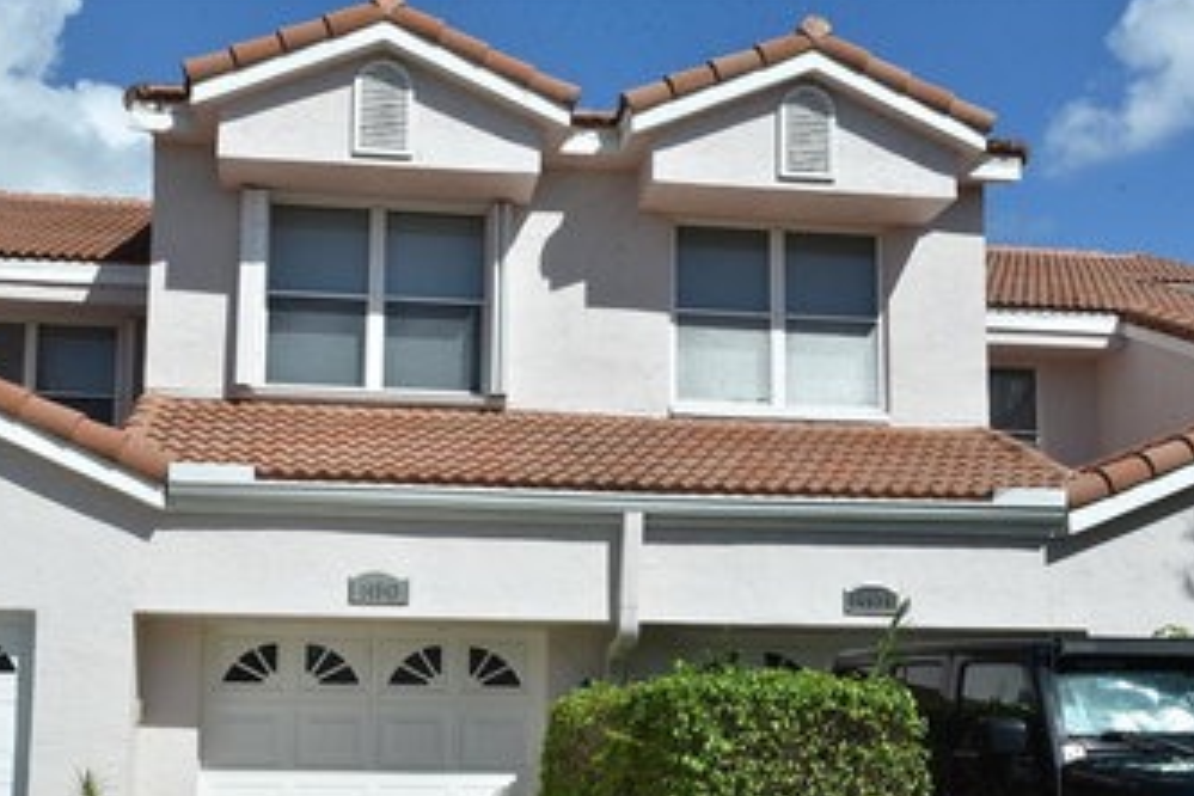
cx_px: 523
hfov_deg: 40.3
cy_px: 552
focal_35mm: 49
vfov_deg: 27.3
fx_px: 1625
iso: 200
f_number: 18
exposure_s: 1/125
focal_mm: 34
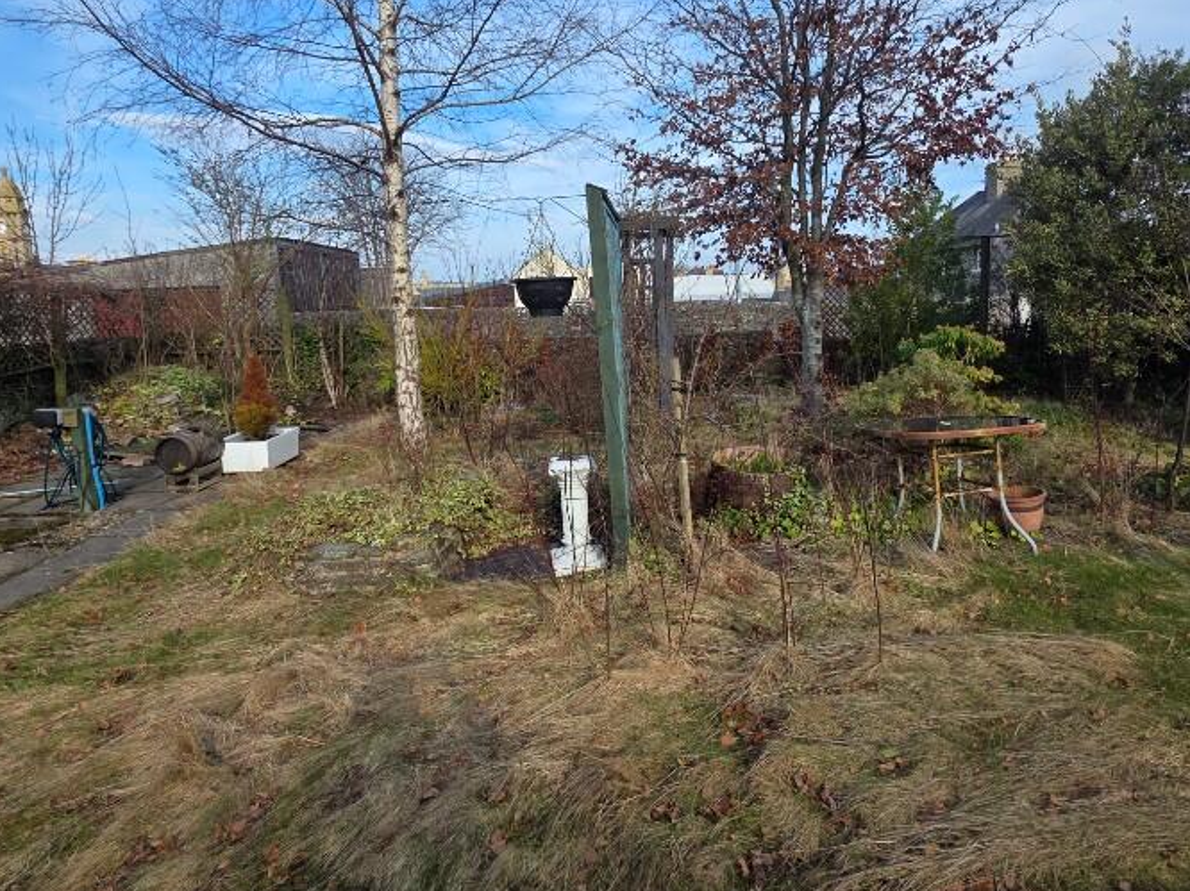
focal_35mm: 20
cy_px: 366
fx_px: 687
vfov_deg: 65.4
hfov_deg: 81.7
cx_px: 622
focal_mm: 2.2
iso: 40
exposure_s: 1/1238
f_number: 1.9
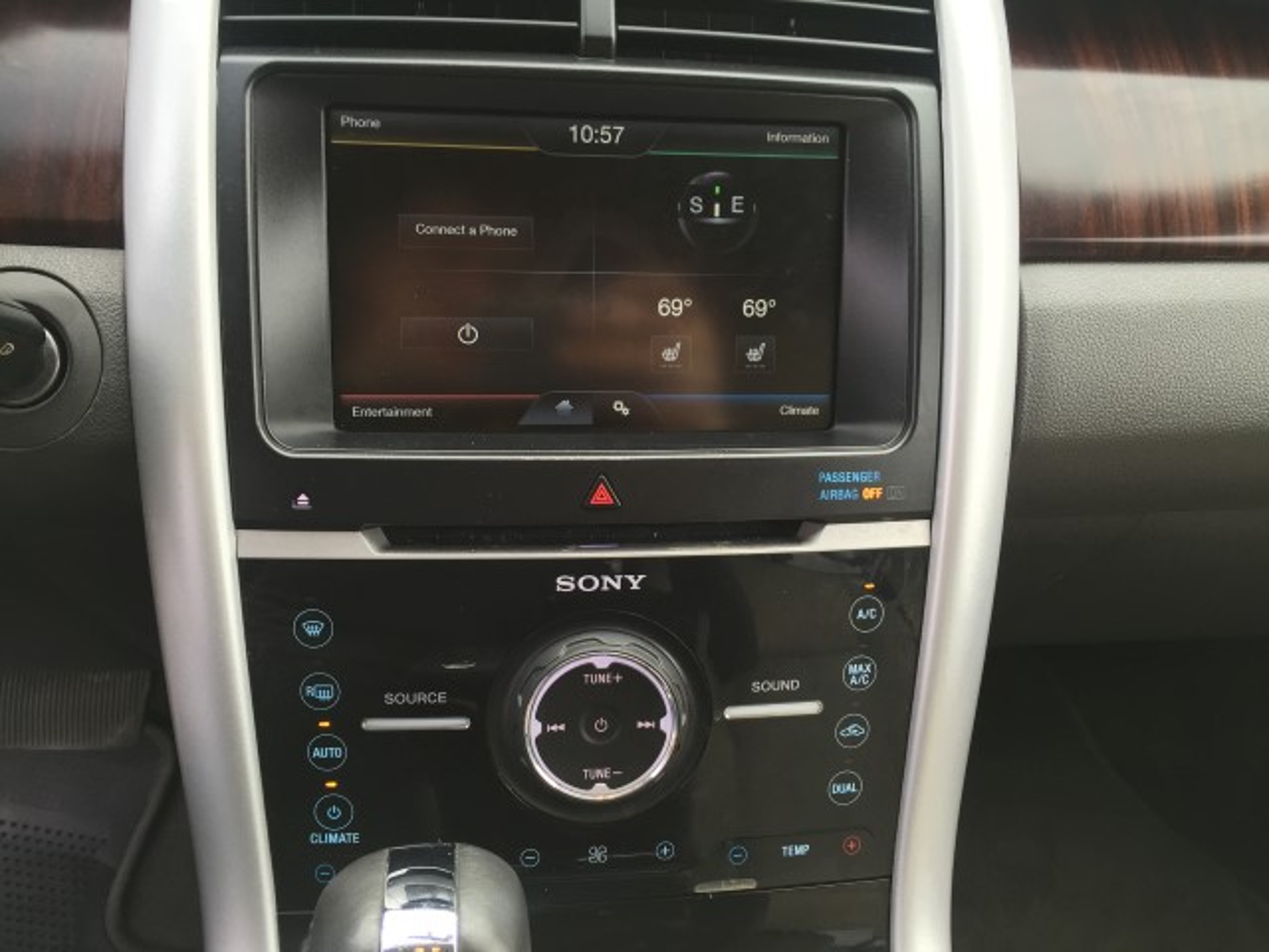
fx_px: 1063
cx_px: 634
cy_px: 476
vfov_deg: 48.2
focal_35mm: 29
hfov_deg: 61.7
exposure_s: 1/120
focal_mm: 4.15
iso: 50
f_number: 2.2
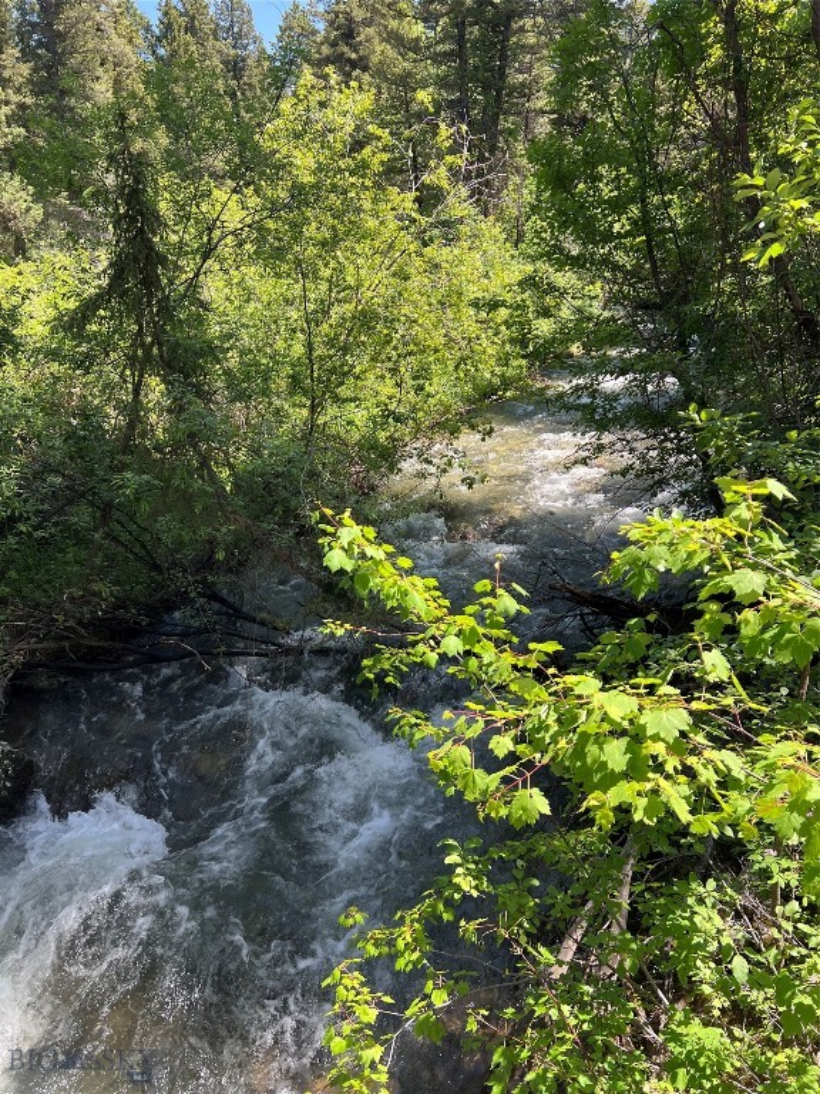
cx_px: 410
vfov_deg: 67.3
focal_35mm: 26
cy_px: 547
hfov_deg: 53.1
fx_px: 821
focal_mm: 5.7
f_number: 1.5
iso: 50
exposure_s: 1/567
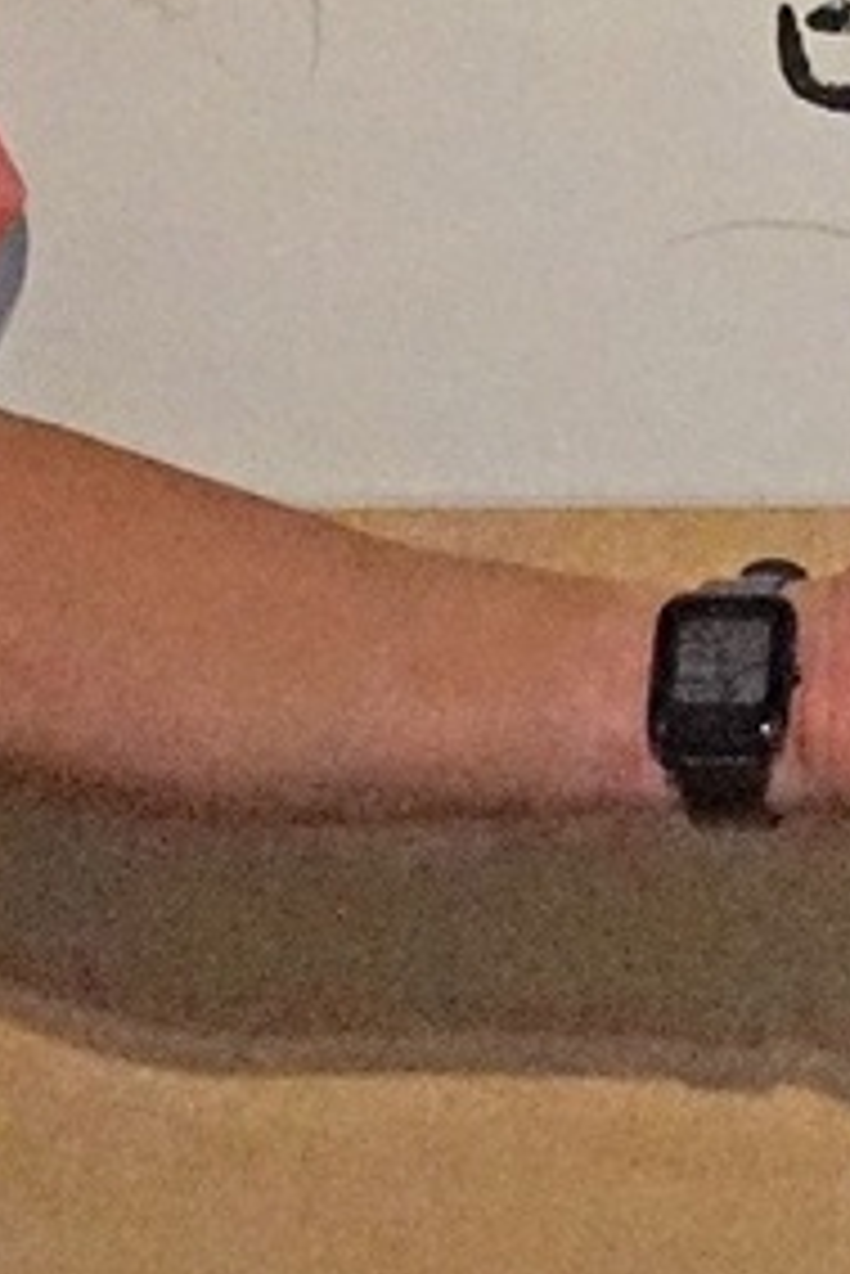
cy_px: -1990
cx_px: 985
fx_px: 8630
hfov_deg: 5.6
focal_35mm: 244
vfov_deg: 7.7
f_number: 2.8
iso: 3200
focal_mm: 24
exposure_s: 1/1000
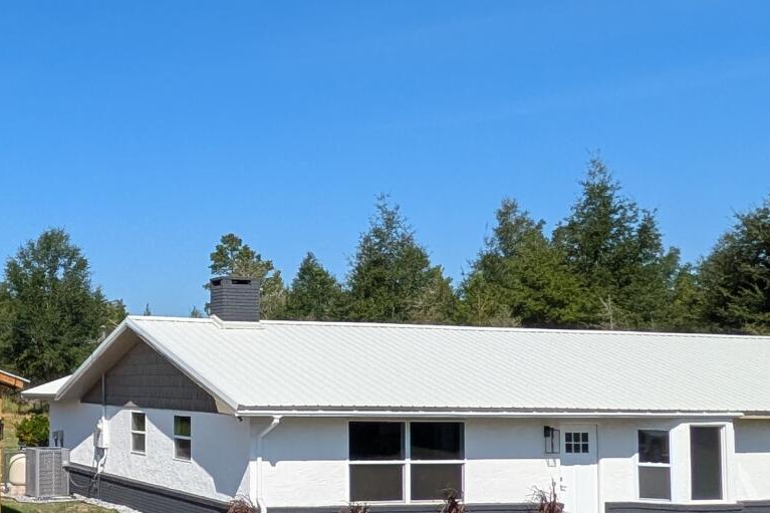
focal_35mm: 57
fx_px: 1219
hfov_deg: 32.8
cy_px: 294
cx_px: 39
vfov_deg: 23.7
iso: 43
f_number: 2.2
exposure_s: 1/2188
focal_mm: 1.83
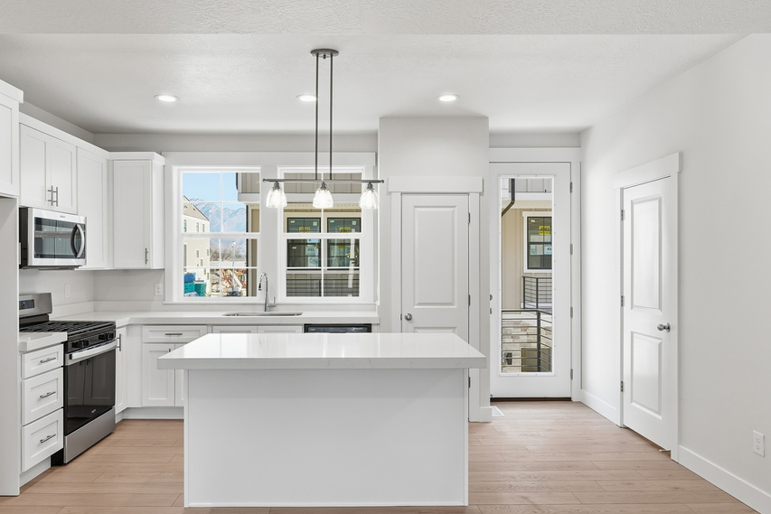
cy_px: 263
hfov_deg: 72.3
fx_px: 527
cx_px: 362
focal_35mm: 25
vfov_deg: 52.0
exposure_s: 1/400
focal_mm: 20.5
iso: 250
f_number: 10
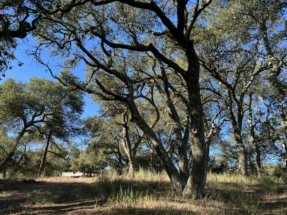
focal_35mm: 26
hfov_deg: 67.3
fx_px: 216
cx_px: 144
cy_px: 108
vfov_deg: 53.1
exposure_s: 1/769
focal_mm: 5.7
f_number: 1.5
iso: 50
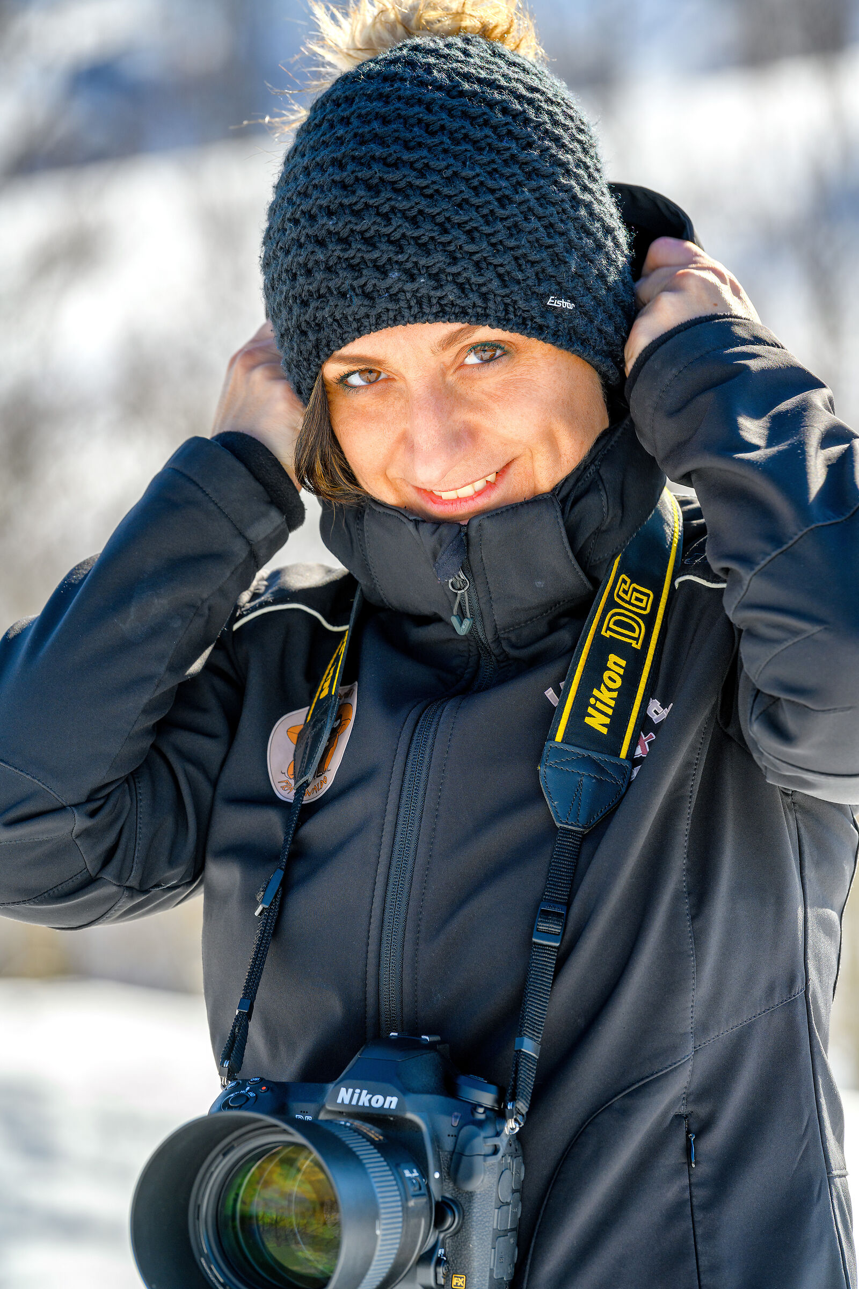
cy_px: 644
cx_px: 430
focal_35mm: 200
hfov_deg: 6.9
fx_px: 7158
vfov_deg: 10.3
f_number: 6.3
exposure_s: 1/250
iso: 64
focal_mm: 200
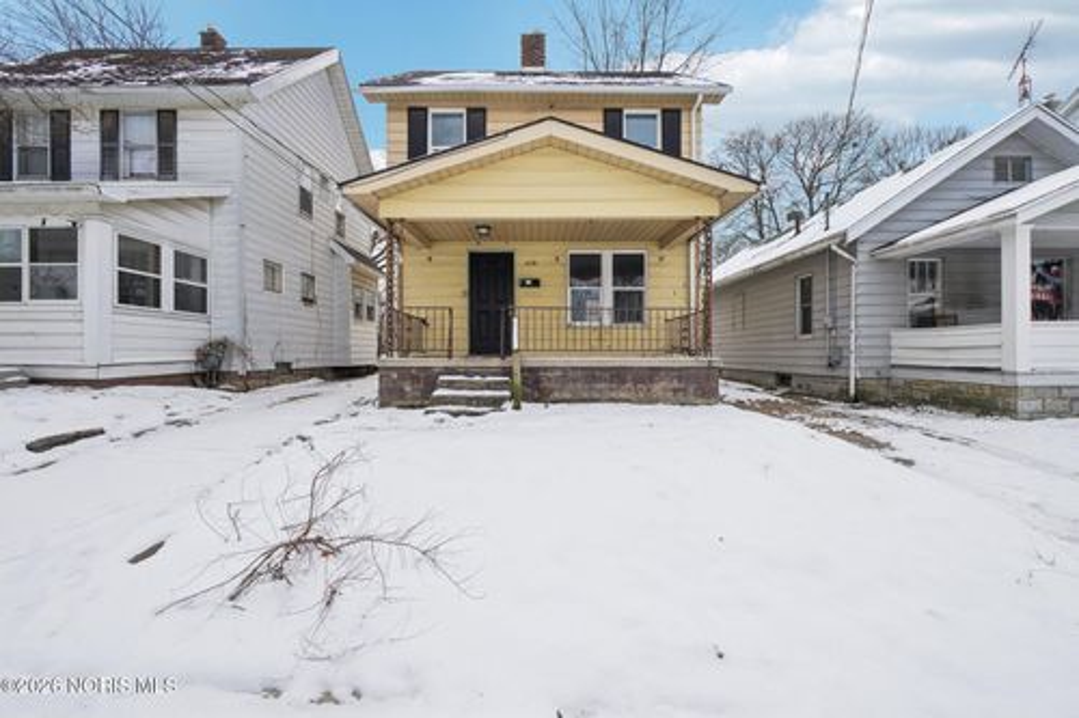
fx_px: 449
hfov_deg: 100.4
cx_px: 540
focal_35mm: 15
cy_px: 359
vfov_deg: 77.3
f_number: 8
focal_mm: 10
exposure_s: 1/350
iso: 100
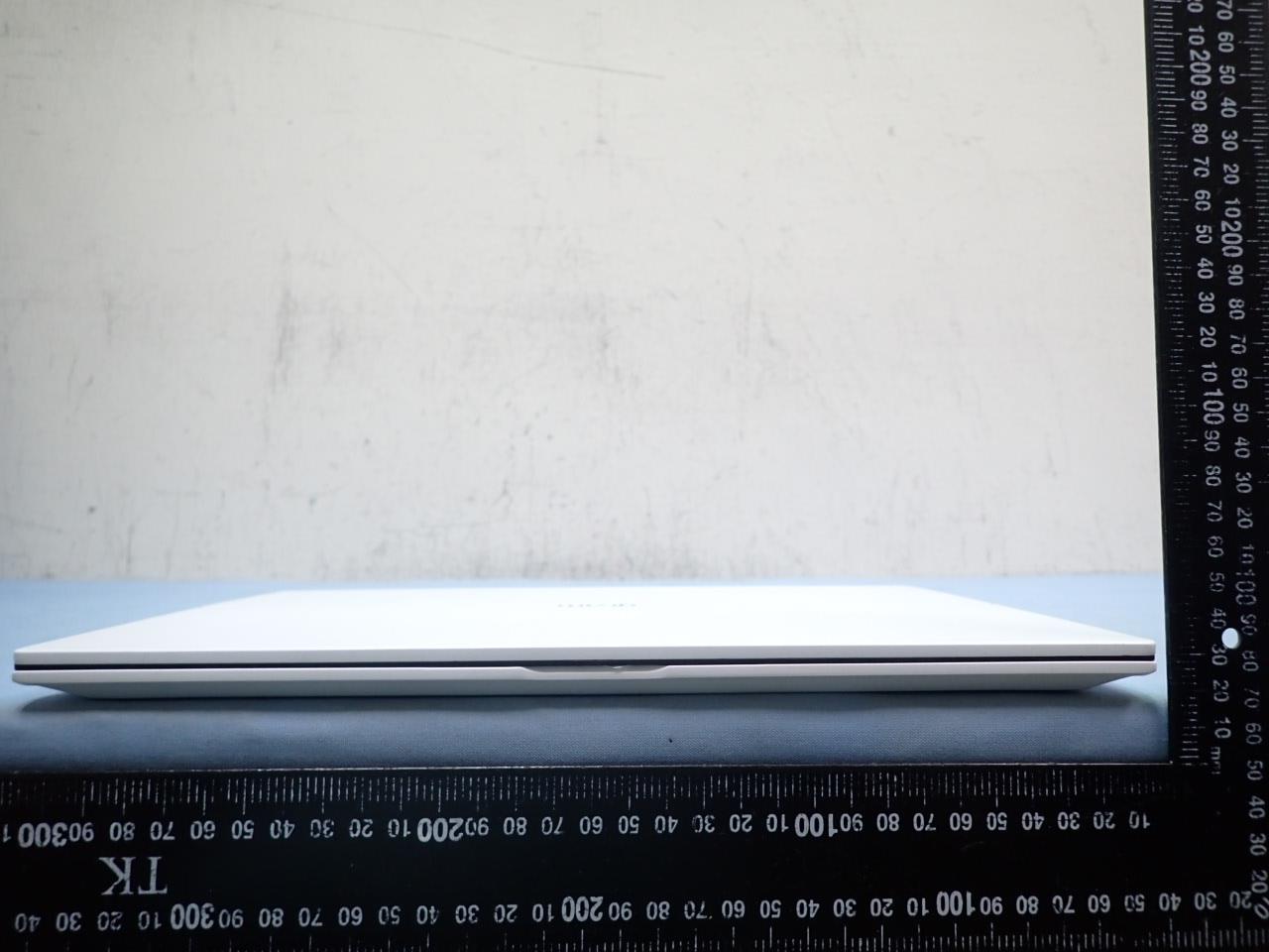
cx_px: 634
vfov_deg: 54.9
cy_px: 476
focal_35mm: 25
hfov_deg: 69.4
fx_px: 916
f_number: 2
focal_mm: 4.5
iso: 200
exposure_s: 1/50
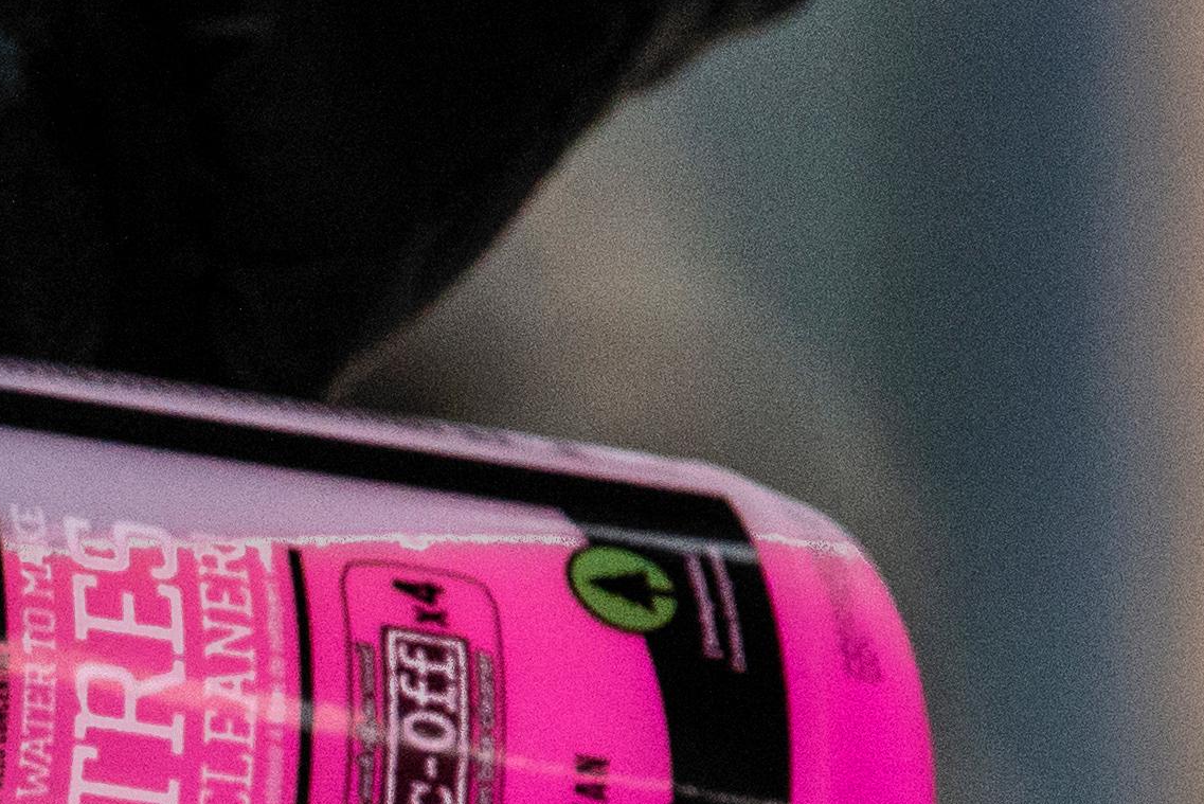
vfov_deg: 1.1
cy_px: 1844
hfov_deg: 1.6
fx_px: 42355
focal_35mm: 1266
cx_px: -1730
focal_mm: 200
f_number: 6.3
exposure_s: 1/800
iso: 2000
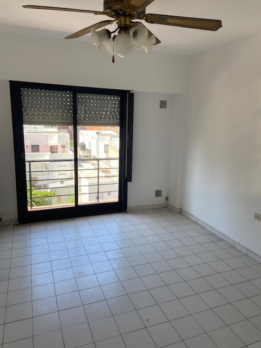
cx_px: 130
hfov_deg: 53.1
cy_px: 174
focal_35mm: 26
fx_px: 261
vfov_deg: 67.3
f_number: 1.8
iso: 32
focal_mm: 4.25
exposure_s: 1/182
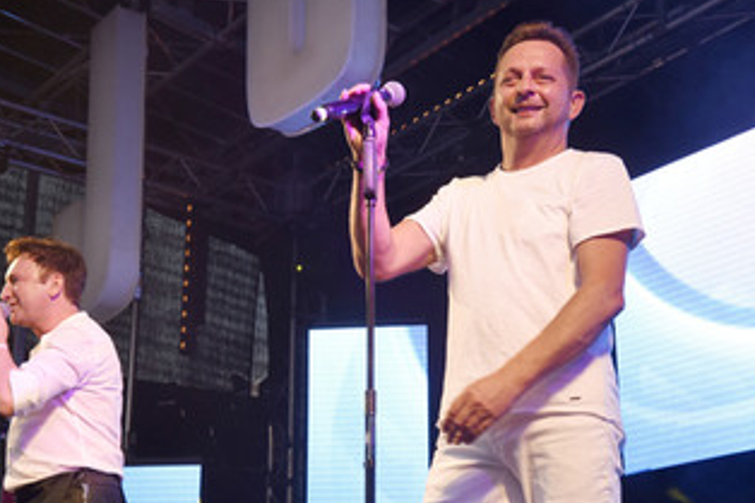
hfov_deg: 30.5
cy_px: 325
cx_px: 335
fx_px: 1383
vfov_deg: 20.5
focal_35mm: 66
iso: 1250
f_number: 8
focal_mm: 46
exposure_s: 1/160
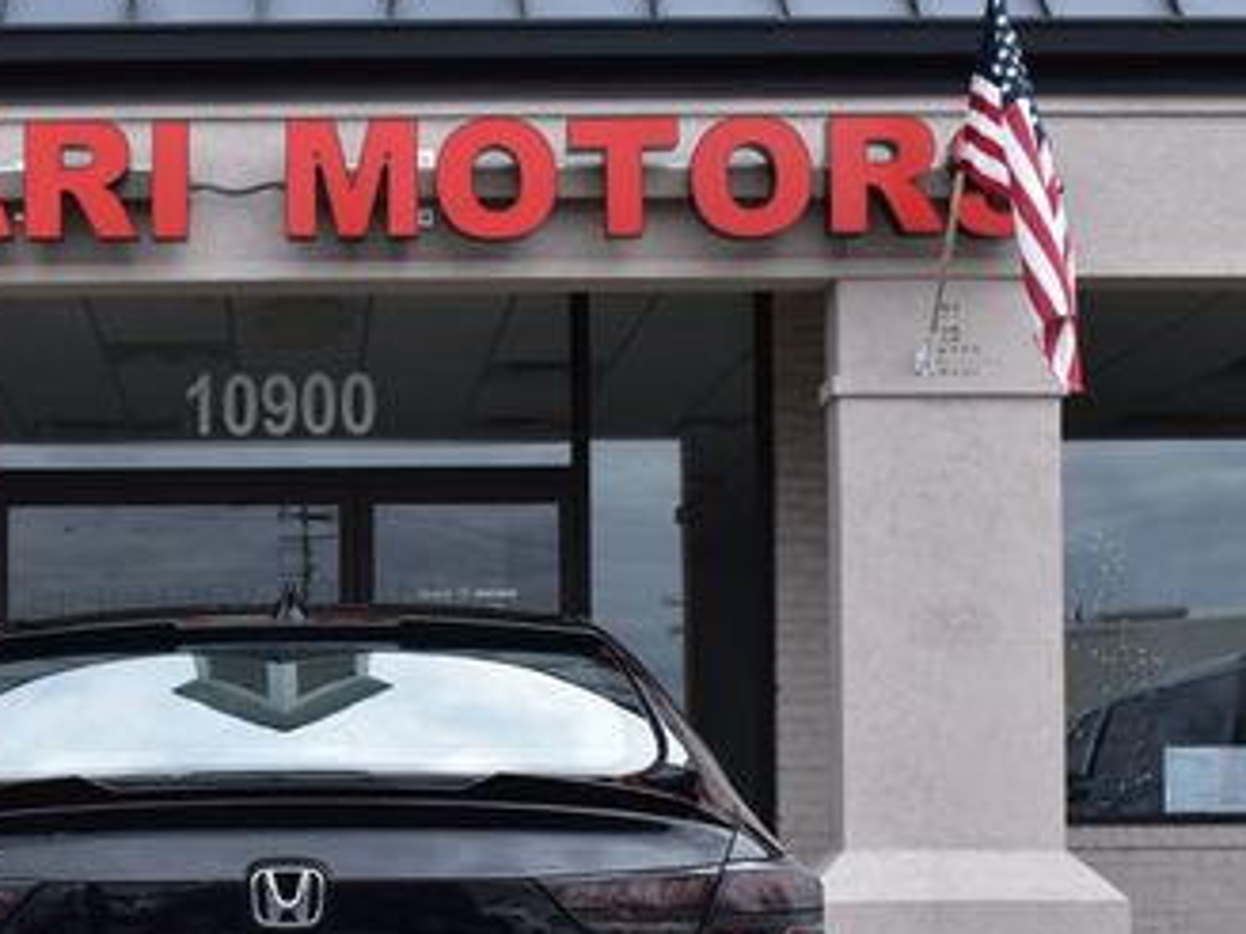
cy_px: 790
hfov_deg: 25.2
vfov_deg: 19.1
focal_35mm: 76
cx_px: 247
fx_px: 2733
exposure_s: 1/125
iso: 400
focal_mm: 27
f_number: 9
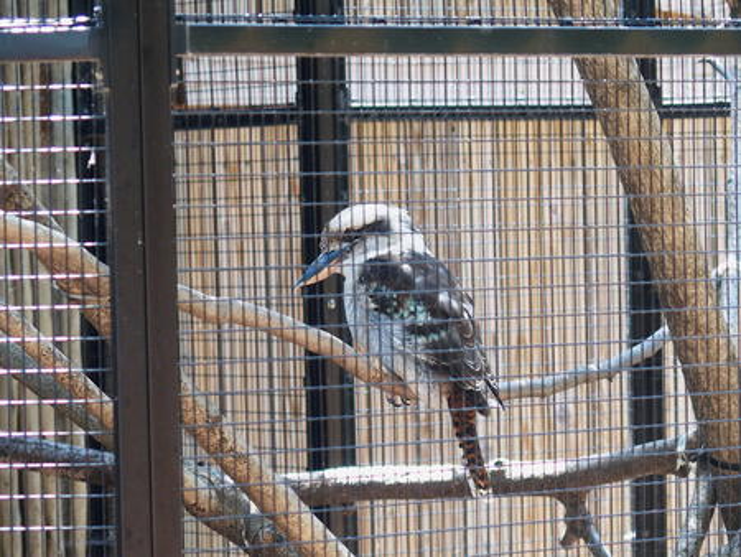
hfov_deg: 12.0
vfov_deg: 9.0
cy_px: 278
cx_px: 370
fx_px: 3534
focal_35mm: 165
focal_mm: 35
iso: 200
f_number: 2.8
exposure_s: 1/200
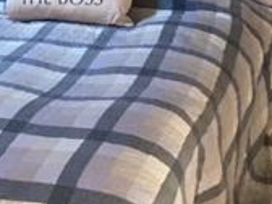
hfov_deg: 15.1
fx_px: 1021
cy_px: -110
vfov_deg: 10.9
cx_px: 75
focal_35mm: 130
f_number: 2.4
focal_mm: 3.3
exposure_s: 1/40
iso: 320
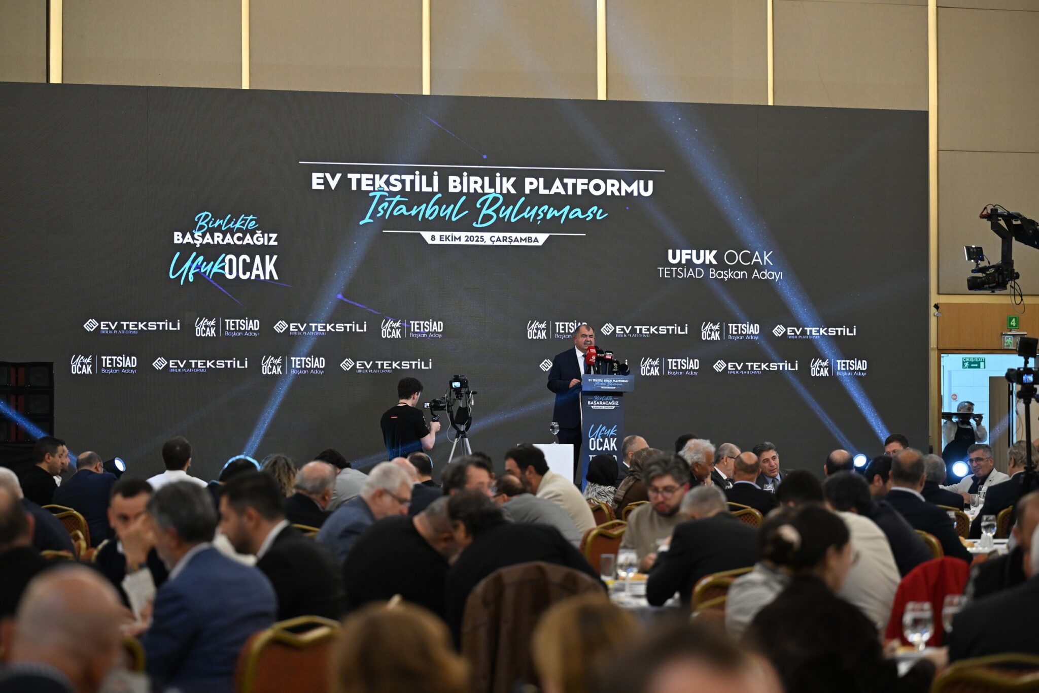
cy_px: 346
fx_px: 2972
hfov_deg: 19.8
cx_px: 520
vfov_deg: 13.3
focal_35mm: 103
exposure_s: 1/160
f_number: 2.8
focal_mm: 103
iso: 1600
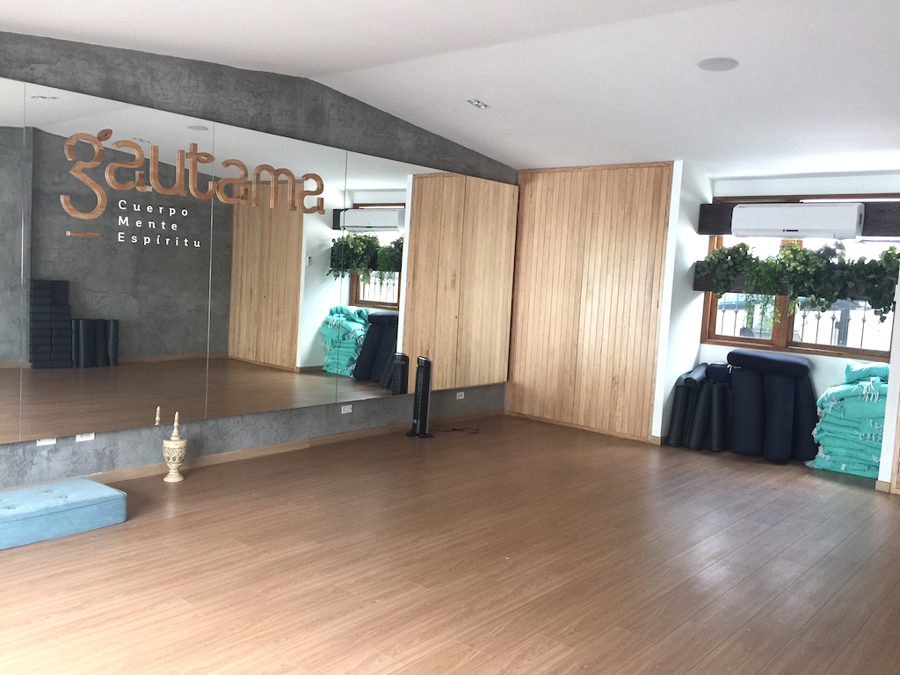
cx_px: 450
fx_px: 754
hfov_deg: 61.7
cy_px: 338
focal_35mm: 29
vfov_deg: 48.2
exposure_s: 1/30
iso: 50
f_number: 2.2
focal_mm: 4.15
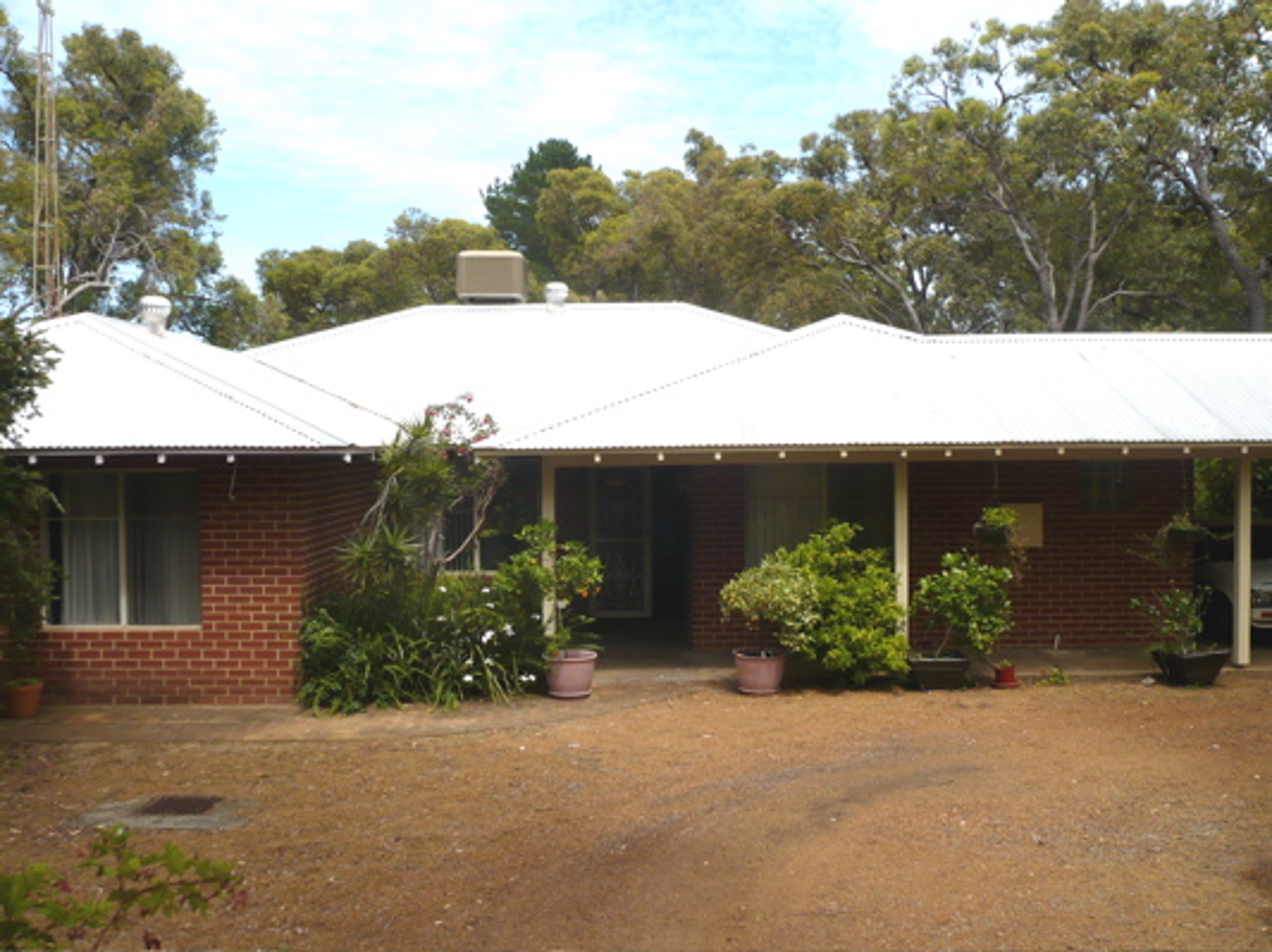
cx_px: 636
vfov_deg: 40.7
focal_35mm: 35
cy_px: 476
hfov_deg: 52.7
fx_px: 1285
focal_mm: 5.8
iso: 100
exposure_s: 1/160
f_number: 8
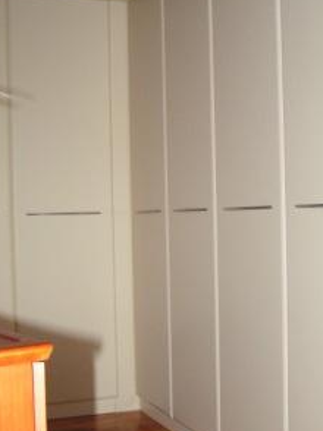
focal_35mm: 58
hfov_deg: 25.1
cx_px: 208
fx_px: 723
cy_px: 217
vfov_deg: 33.3
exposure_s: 1/40
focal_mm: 6.3
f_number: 2.8
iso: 200
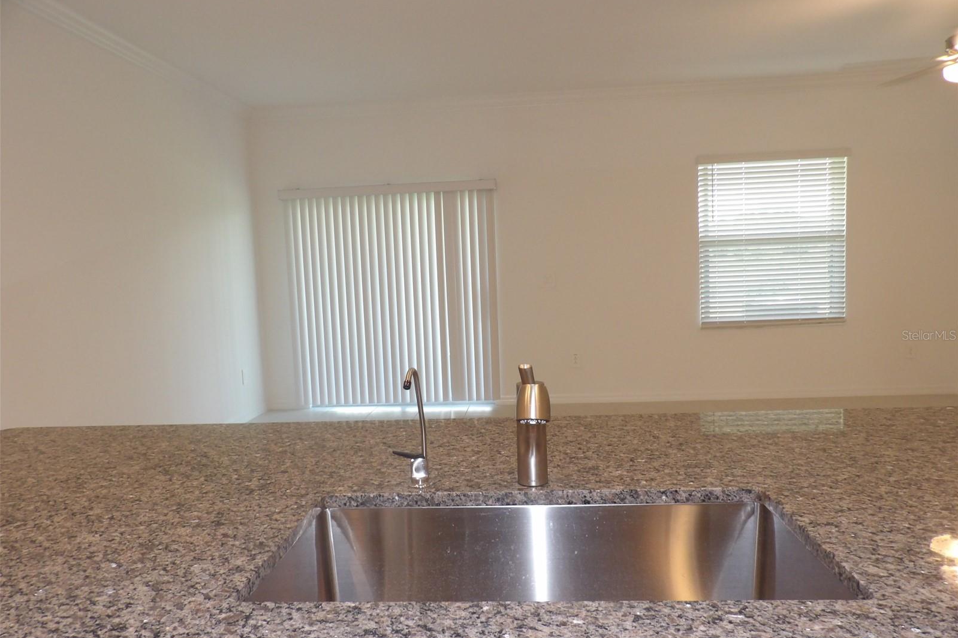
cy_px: 335
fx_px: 665
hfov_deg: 71.5
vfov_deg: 51.3
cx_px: 479
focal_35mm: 25
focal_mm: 4.3
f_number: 3.2
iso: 200
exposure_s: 1/33
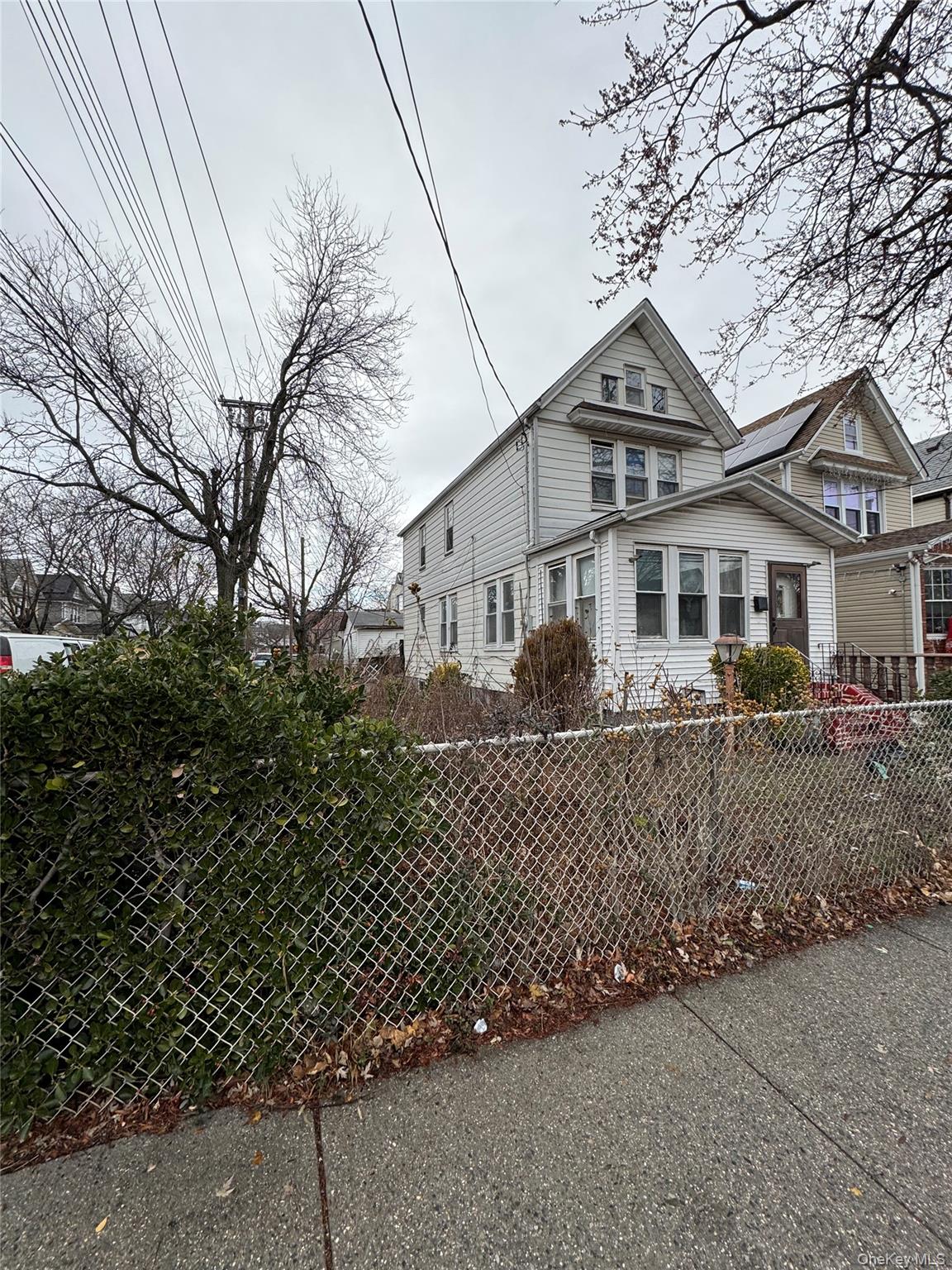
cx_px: 476
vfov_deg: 102.1
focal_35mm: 14
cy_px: 635
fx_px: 513
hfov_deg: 85.7
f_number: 2.2
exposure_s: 1/247
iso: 40
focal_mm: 2.22
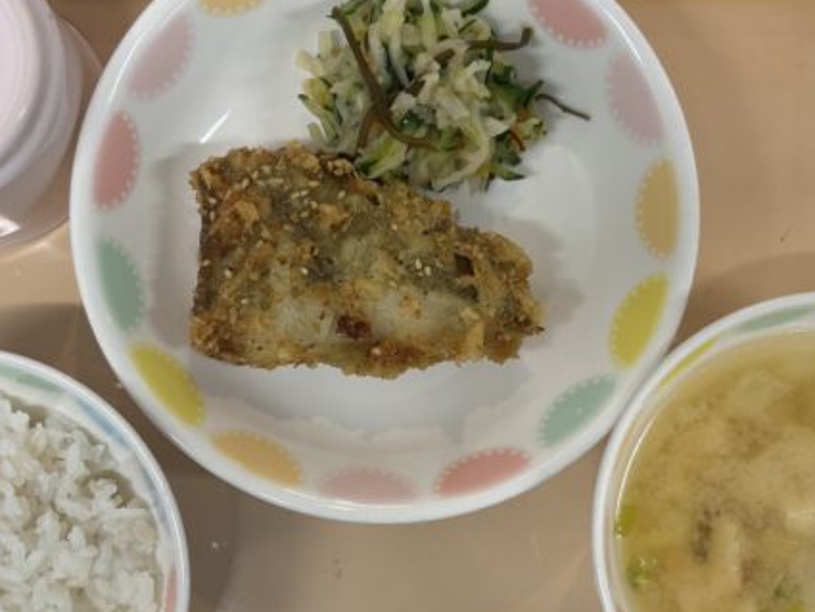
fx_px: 1107
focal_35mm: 47
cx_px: 382
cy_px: 324
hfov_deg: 40.4
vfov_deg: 30.9
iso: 100
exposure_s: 1/120
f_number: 1.6
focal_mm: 5.96
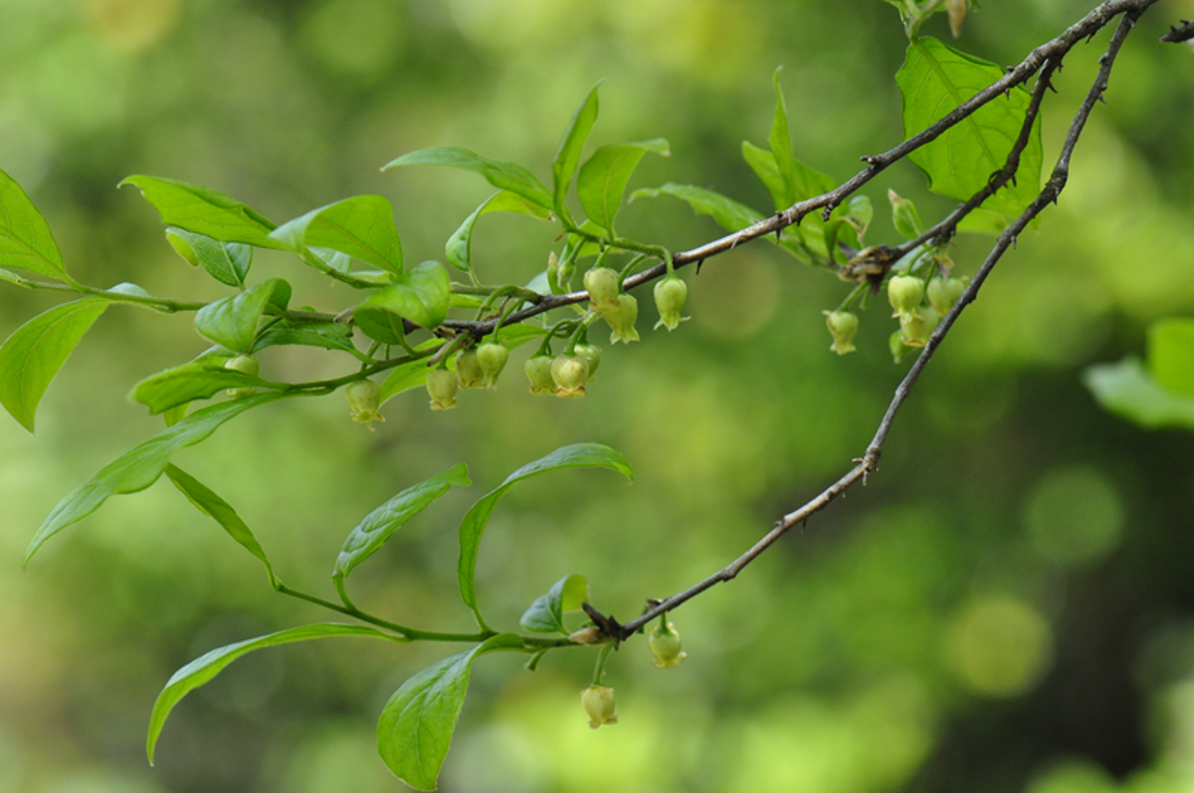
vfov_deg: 8.7
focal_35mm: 158
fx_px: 5216
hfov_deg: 13.1
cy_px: 396
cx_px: 597
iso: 800
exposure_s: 1/640
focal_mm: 105
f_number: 6.3
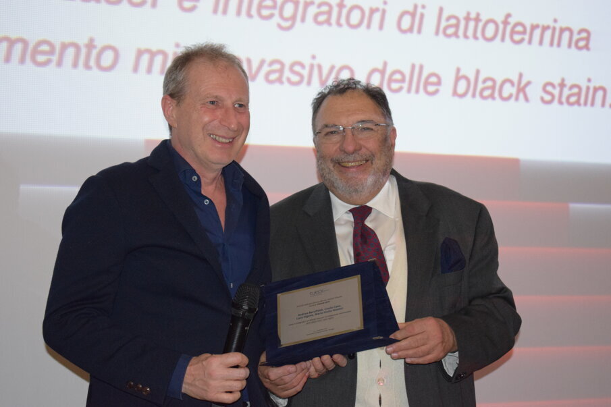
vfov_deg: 16.5
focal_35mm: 82
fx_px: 1400
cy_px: 204
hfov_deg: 24.6
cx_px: 306
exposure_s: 1/60
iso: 2800
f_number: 5.6
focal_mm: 55
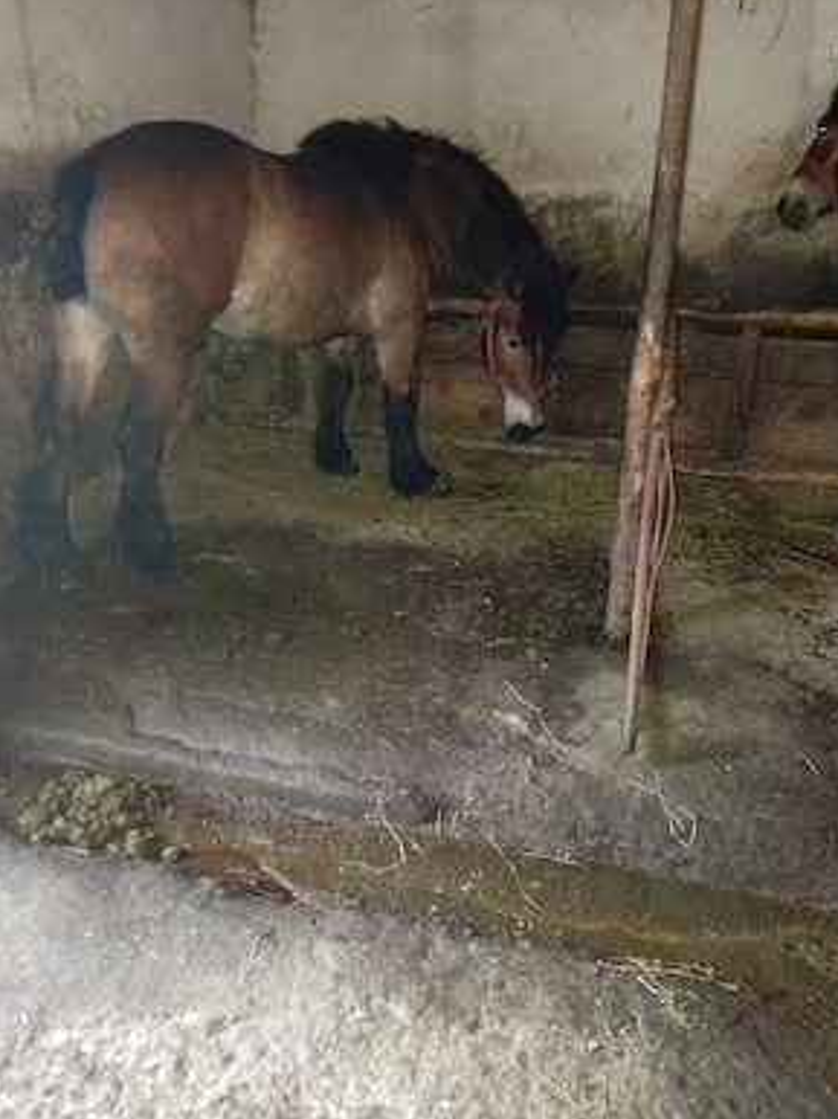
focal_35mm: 28
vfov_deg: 63.5
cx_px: 426
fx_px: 905
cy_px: 542
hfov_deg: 49.7
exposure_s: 1/12.5
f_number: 1.8
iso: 4518
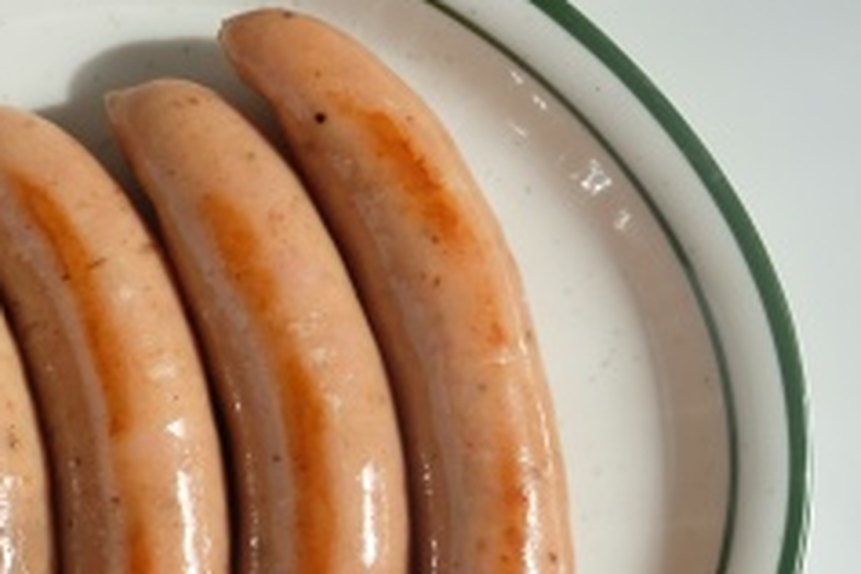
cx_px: -124
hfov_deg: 11.5
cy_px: 472
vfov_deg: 7.8
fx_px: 4185
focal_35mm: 175
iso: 200
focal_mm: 46.3
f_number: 5.6
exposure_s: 1/140
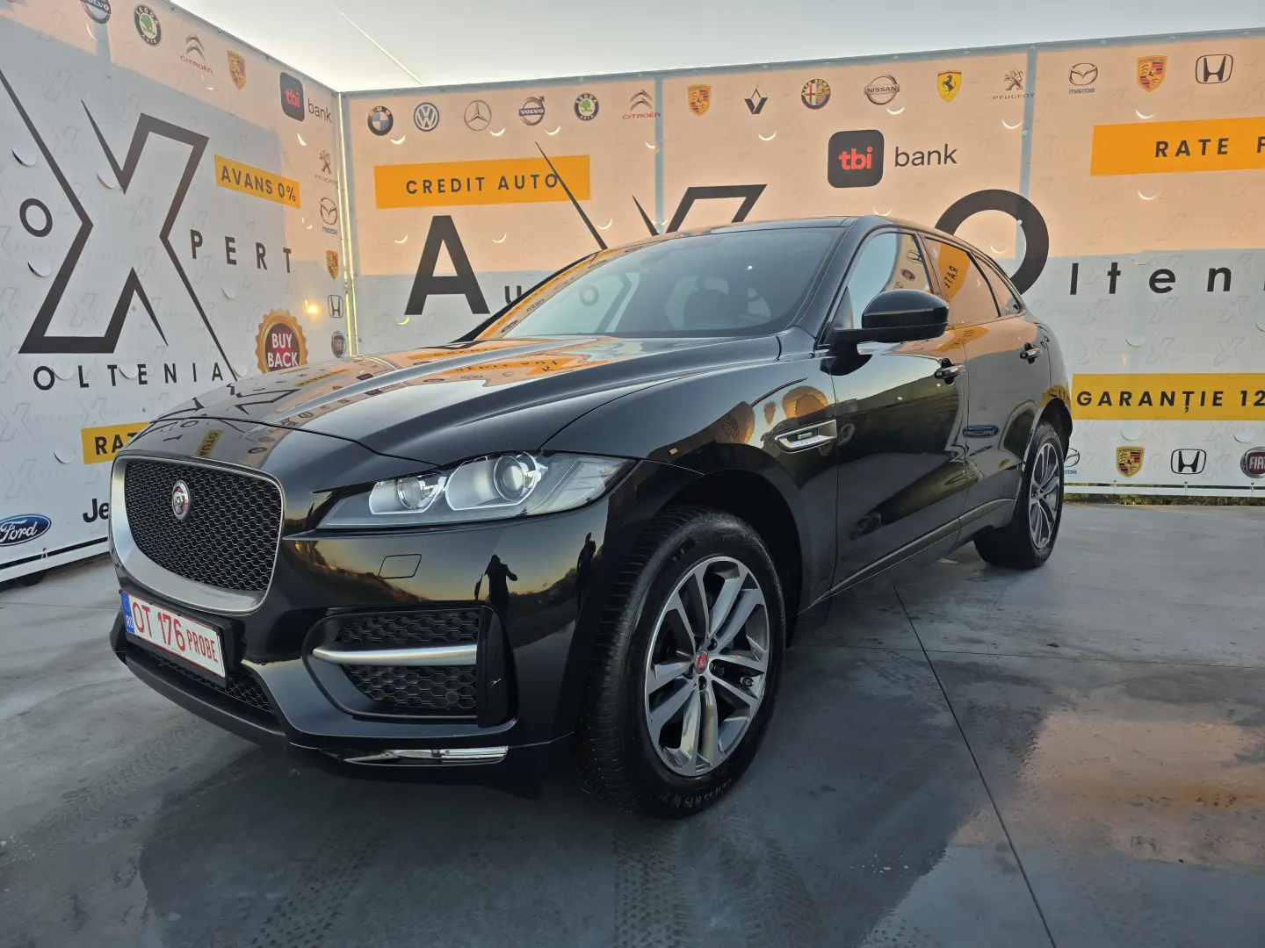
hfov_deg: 73.9
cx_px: 632
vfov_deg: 58.9
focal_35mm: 23
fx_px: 841
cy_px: 474
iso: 32
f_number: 1.7
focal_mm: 6.3
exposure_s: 1/180
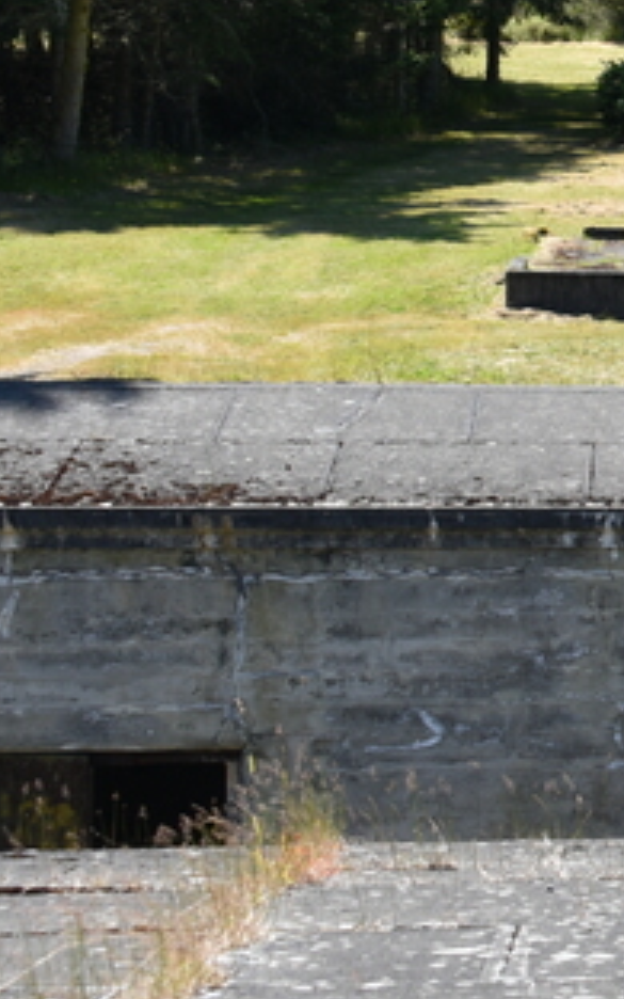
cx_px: 1370
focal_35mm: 117
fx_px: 3184
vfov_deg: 17.6
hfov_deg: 10.1
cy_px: 122
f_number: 7.1
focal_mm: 28
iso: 100
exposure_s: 1/200
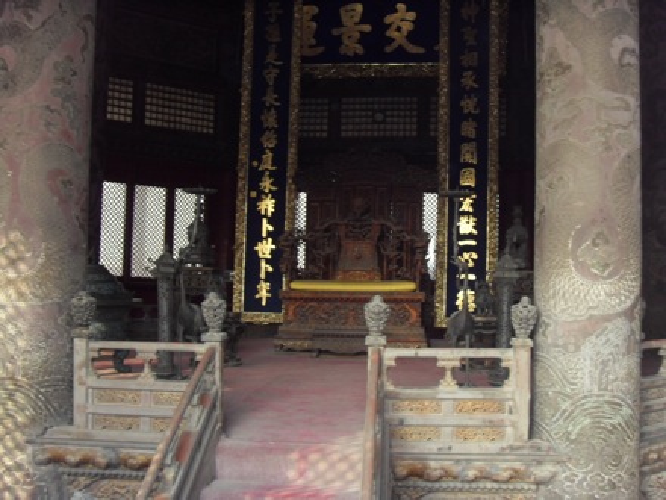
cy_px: 250
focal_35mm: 39
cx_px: 333
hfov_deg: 47.9
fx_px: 750
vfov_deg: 36.8
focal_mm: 6.6
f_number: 3.5
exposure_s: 1/45
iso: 160
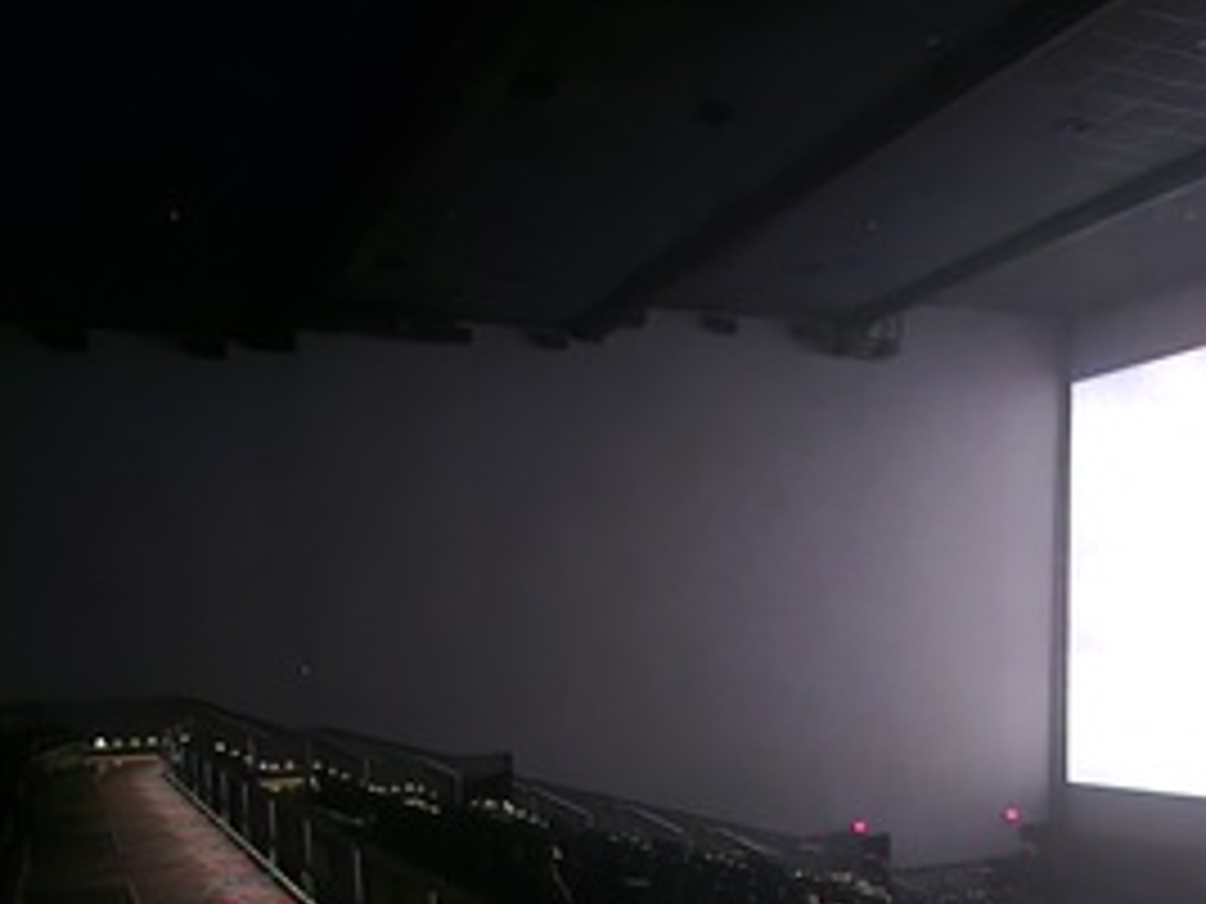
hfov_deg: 58.4
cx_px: 598
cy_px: 796
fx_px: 1080
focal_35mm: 31
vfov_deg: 42.1
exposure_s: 1/4
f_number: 2.2
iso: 500
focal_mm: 1.74
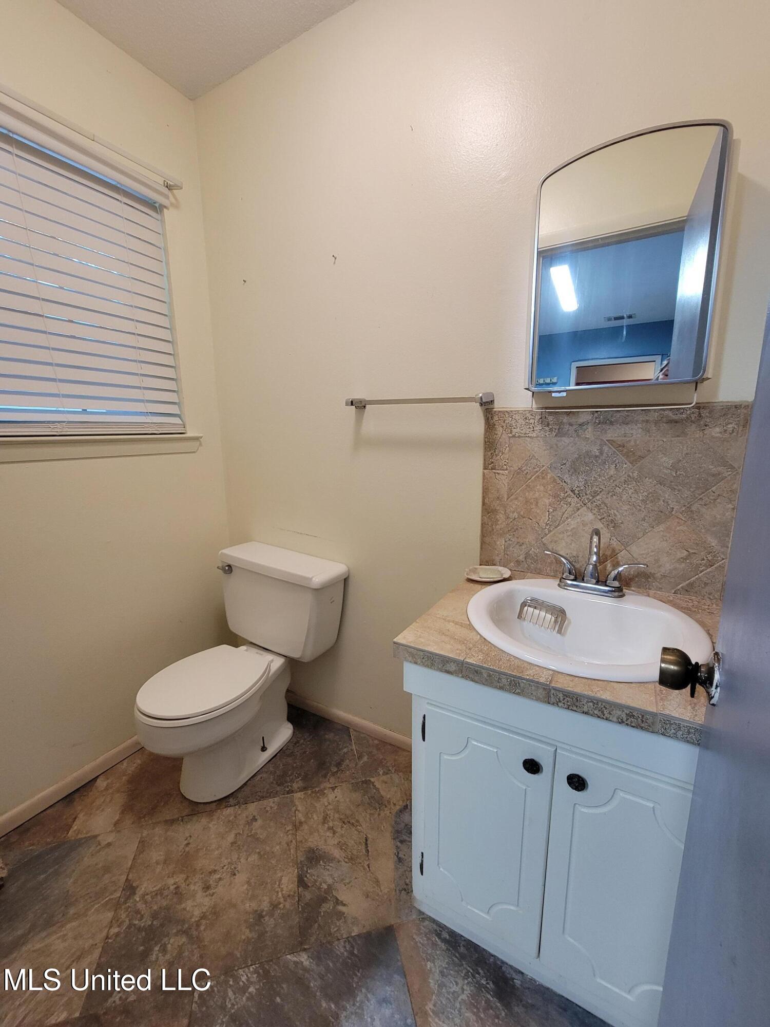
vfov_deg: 106.2
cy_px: 514
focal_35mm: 13
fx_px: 386
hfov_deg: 89.9
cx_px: 385
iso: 250
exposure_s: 1/60
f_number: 2.2
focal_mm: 2.2
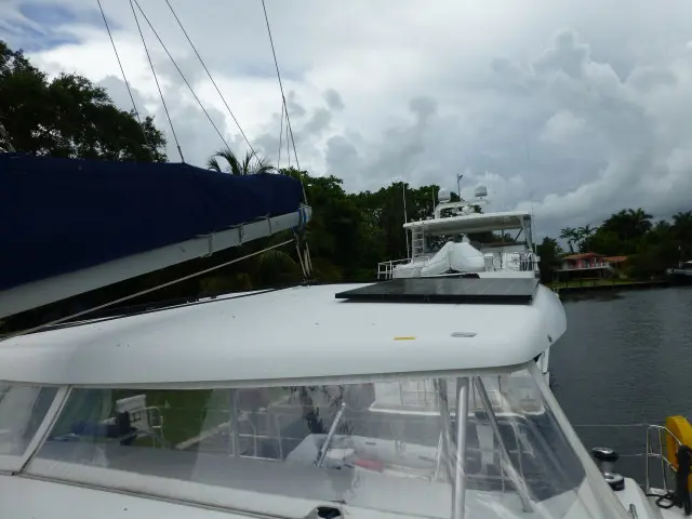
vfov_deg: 56.8
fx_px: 480
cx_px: 346
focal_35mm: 24
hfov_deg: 71.6
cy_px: 260
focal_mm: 4.3
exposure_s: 1/1000
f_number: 4
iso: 100
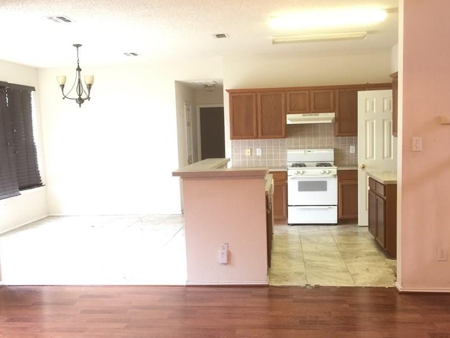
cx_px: 224
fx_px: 494
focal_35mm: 38
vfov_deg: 37.7
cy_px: 186
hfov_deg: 49.0
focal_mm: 4.15
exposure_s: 1/10
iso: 100
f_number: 2.2
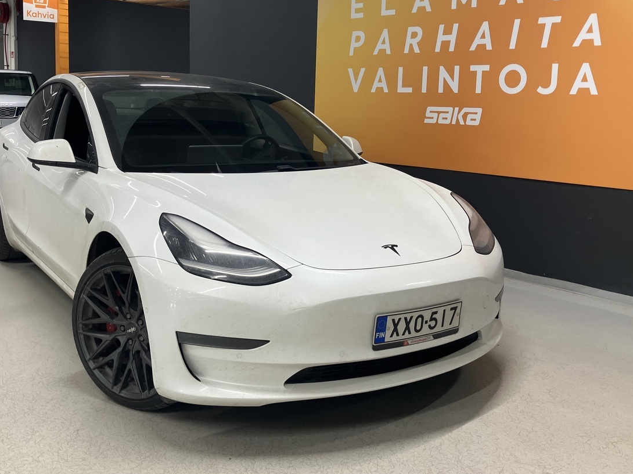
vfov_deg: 38.5
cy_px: 197
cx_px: 287
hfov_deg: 50.1
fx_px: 676
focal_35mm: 37
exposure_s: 1/100
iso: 80
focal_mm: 3.99
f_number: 1.8
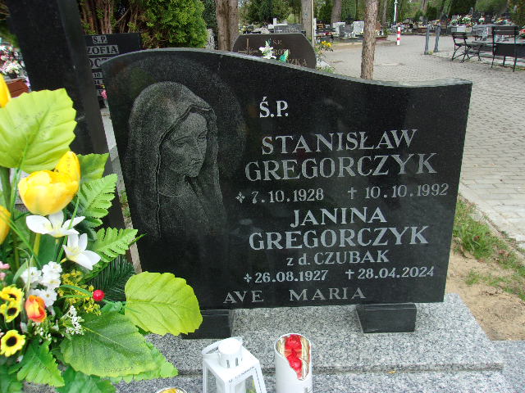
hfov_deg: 65.3
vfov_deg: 51.4
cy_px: 196
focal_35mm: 27
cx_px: 262
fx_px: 409
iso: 80
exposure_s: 1/280
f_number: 3
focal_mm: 4.9
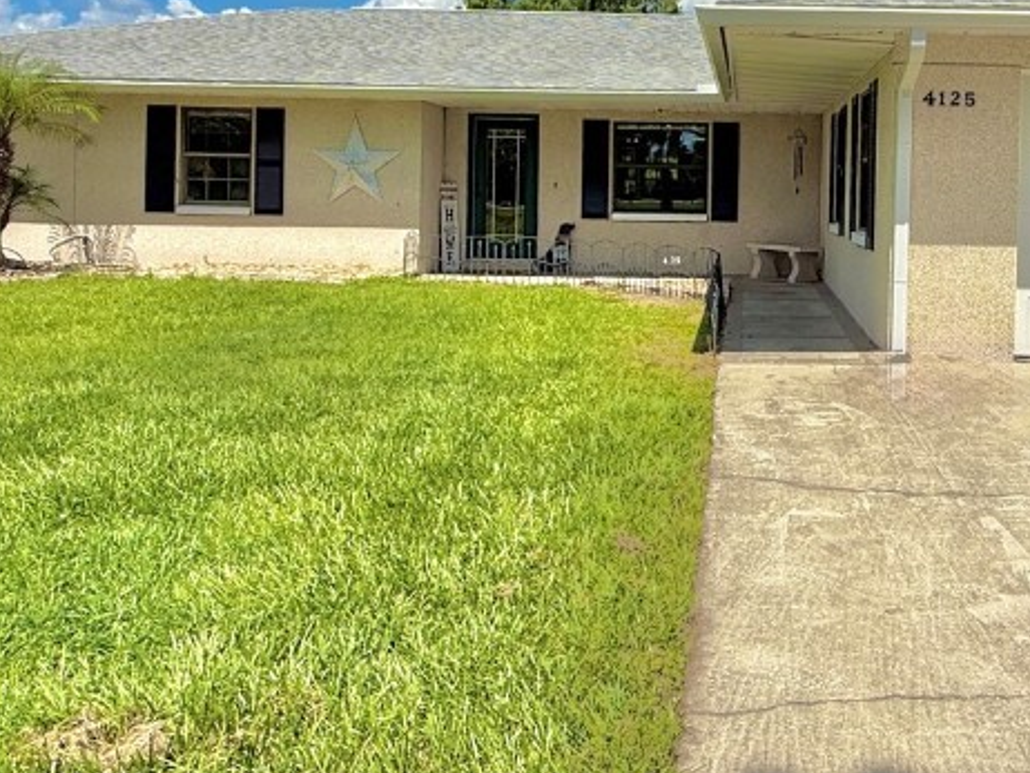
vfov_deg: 44.1
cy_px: 200
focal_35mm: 31
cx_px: 796
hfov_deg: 55.0
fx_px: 923
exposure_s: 1/1368
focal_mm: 2.22
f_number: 2.2
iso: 20
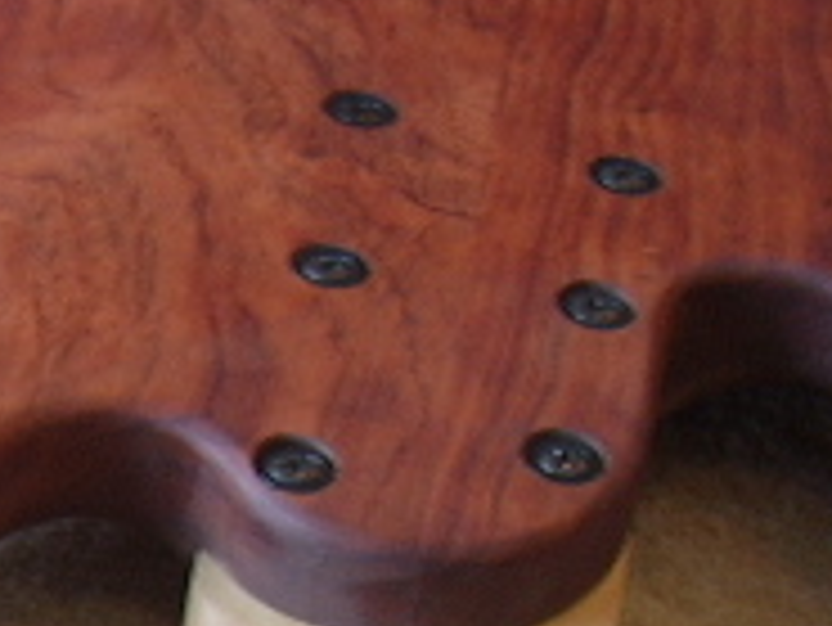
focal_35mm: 107
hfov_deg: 18.1
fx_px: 2573
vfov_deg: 13.1
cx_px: 72
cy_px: 937
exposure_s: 1/9
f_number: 2.7
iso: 100
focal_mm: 8.13
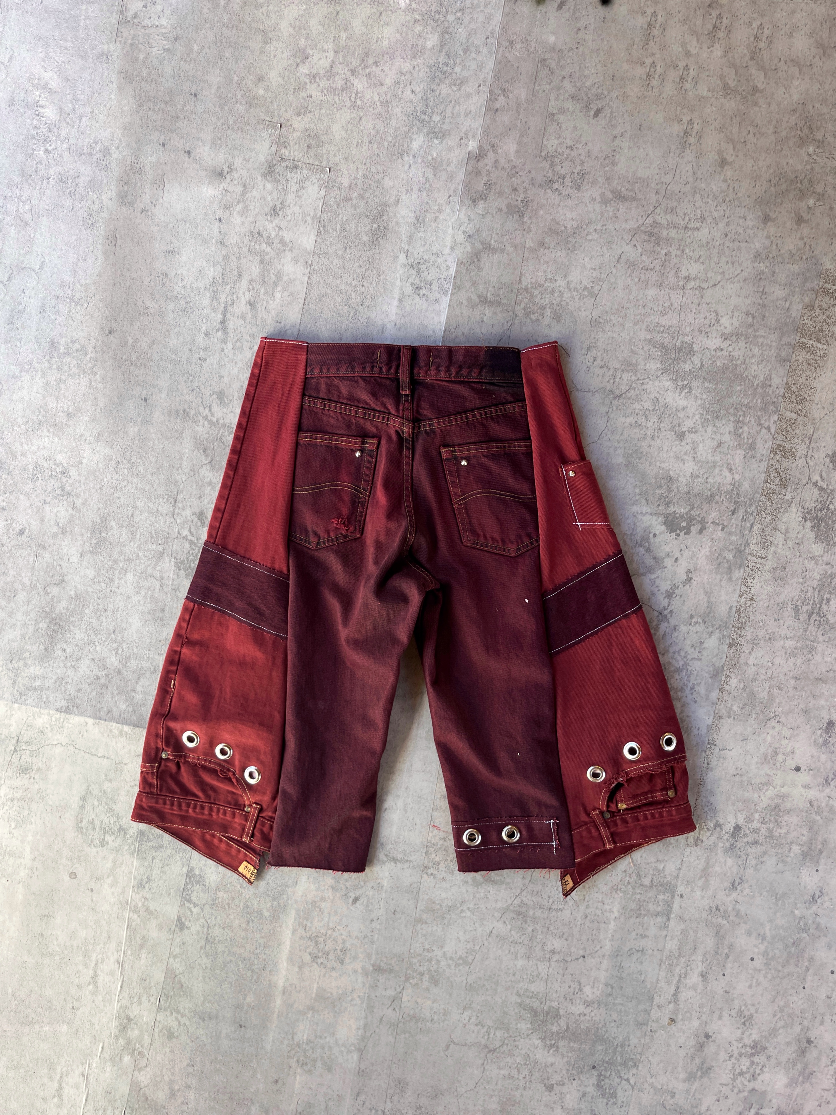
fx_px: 837
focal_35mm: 26
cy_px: 558
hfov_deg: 53.1
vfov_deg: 67.3
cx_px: 418
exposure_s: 1/122
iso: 80
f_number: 1.6
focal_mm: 5.1
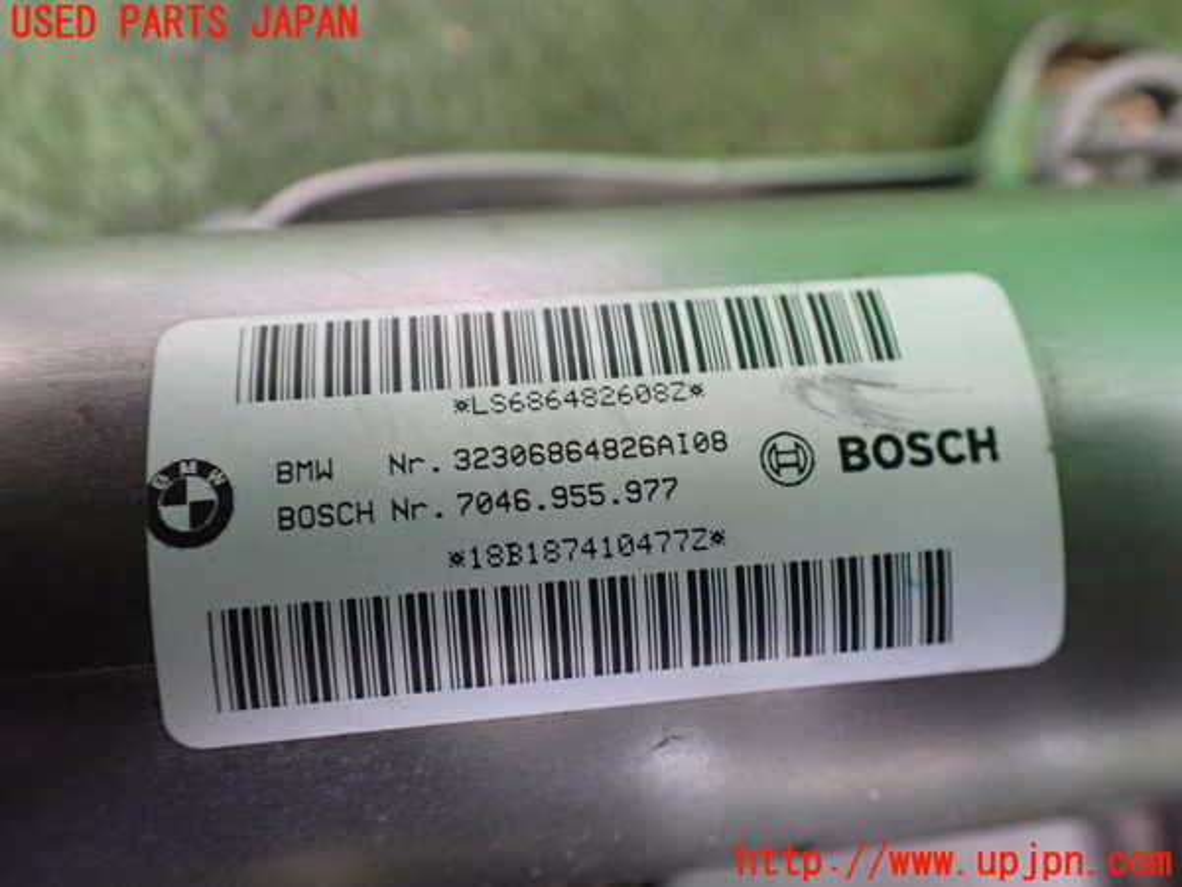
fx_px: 1024
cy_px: 444
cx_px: 591
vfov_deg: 46.8
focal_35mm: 30
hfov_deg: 60.0
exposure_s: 1/60
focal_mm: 5.4
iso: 800
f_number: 2.3
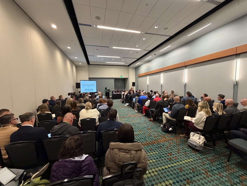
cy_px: 93
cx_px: 124
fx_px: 100
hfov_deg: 102.1
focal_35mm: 14
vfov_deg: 85.7
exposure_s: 1/60
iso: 500
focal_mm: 2.22
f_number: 2.2
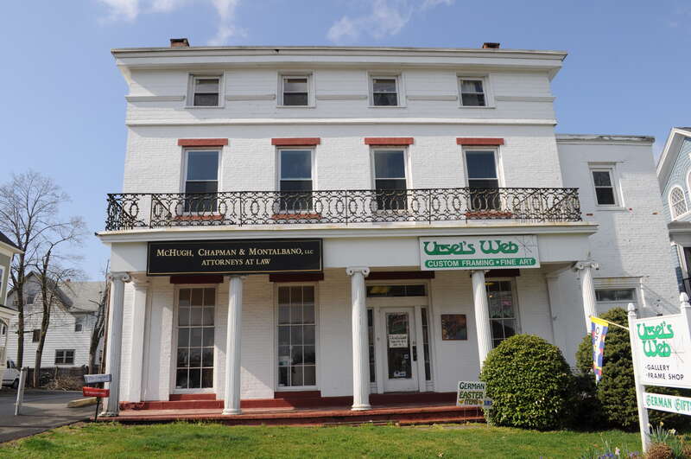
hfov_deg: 67.5
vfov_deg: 47.8
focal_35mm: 27
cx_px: 346
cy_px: 230
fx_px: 518
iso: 200
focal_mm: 18
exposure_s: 1/400
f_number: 10
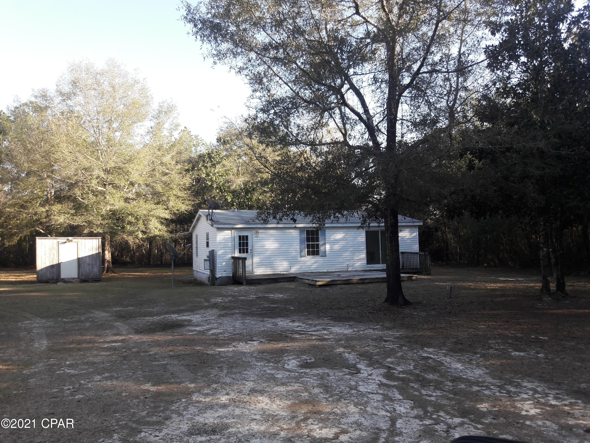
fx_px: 477
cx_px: 295
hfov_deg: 63.4
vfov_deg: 49.7
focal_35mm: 28
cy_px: 222
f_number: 1.9
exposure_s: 1/222
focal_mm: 3.7
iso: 40
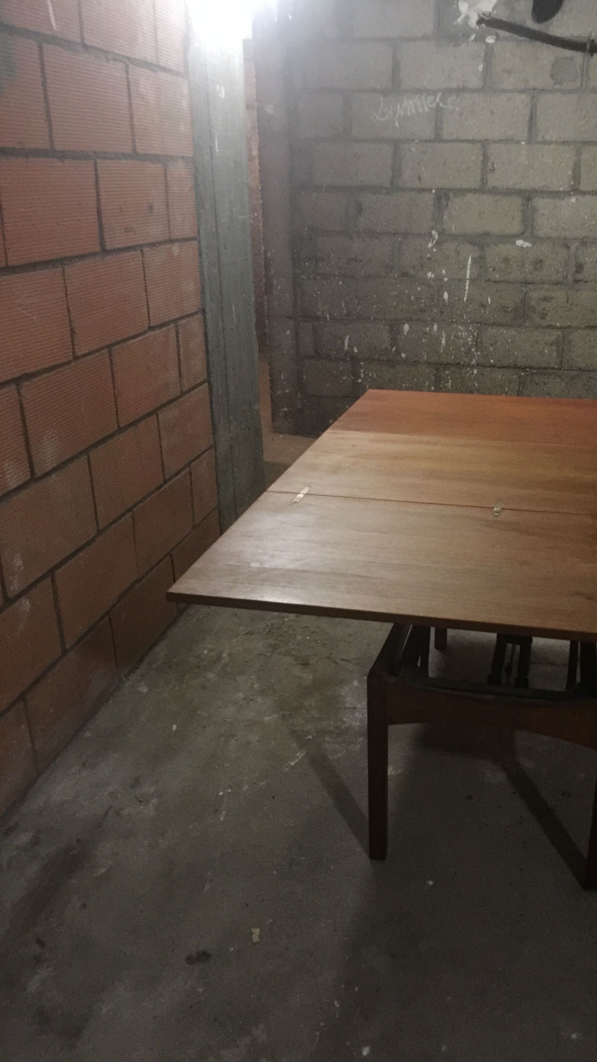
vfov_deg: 61.0
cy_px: 537
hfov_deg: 36.3
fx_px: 901
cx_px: 394
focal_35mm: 32
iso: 200
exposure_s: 1/8
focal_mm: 4.15
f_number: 2.2
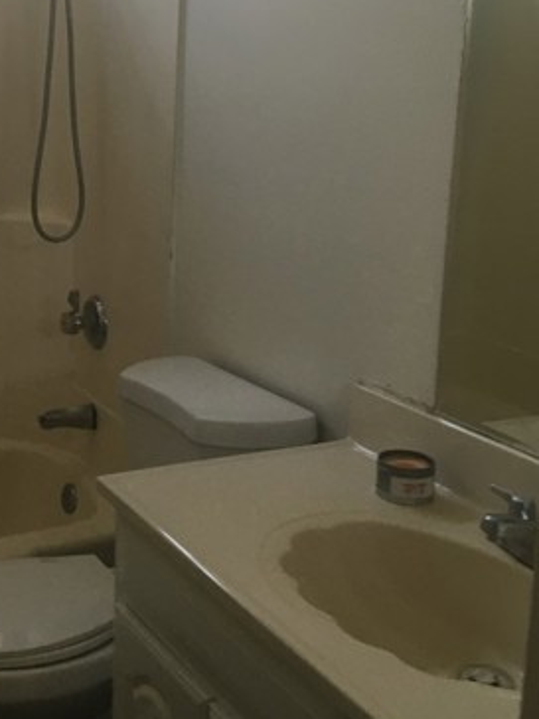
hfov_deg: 27.9
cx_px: 97
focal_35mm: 51
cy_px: 263
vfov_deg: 37.2
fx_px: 1059
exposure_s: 1/30
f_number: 2.2
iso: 64
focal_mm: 4.15
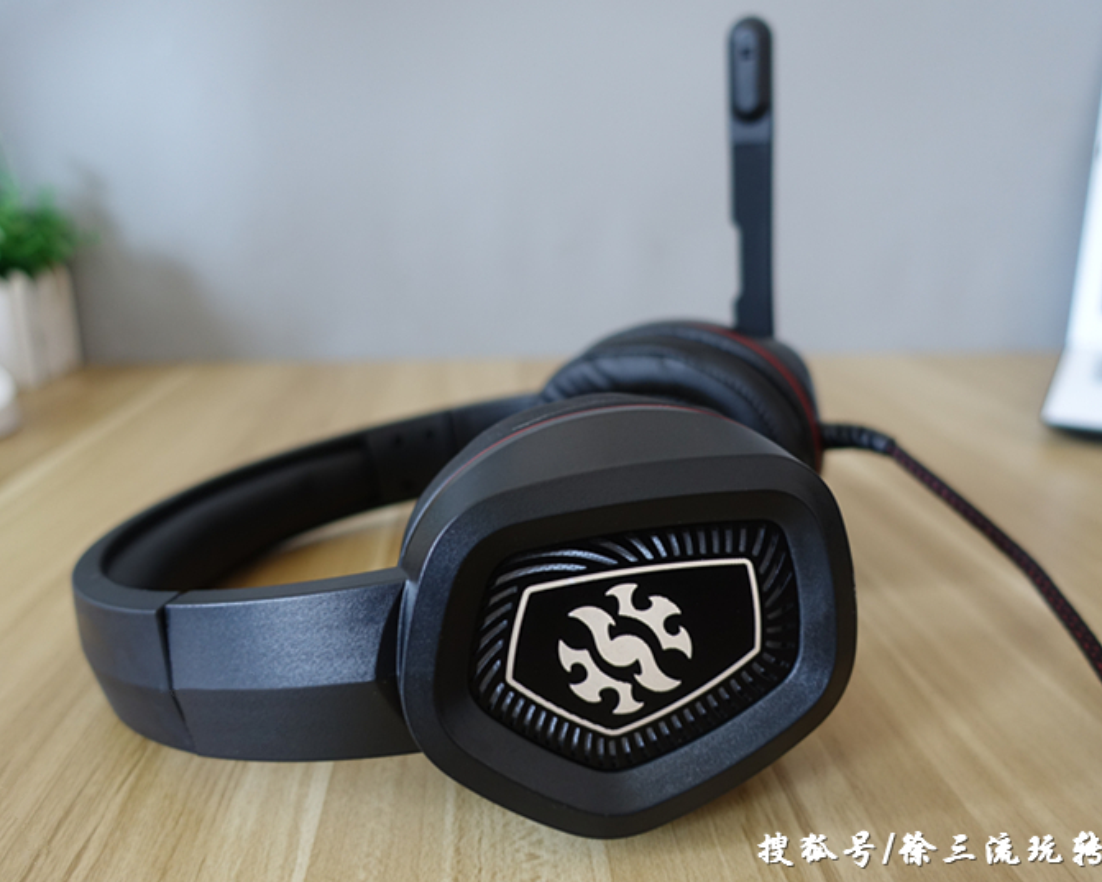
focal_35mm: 28
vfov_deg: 51.5
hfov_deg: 62.2
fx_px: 913
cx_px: 562
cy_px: 427
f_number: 1.8
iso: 200
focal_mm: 8.8
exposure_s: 1/30
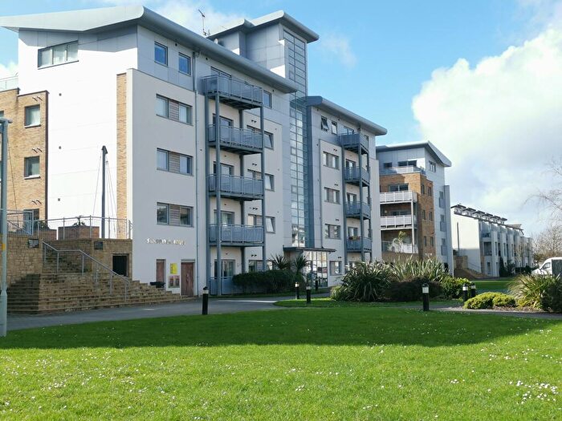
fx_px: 698
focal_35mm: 43
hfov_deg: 43.9
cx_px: 281
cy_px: 210
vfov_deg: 33.6
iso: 50
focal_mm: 5.58
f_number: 1.8
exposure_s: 1/1258
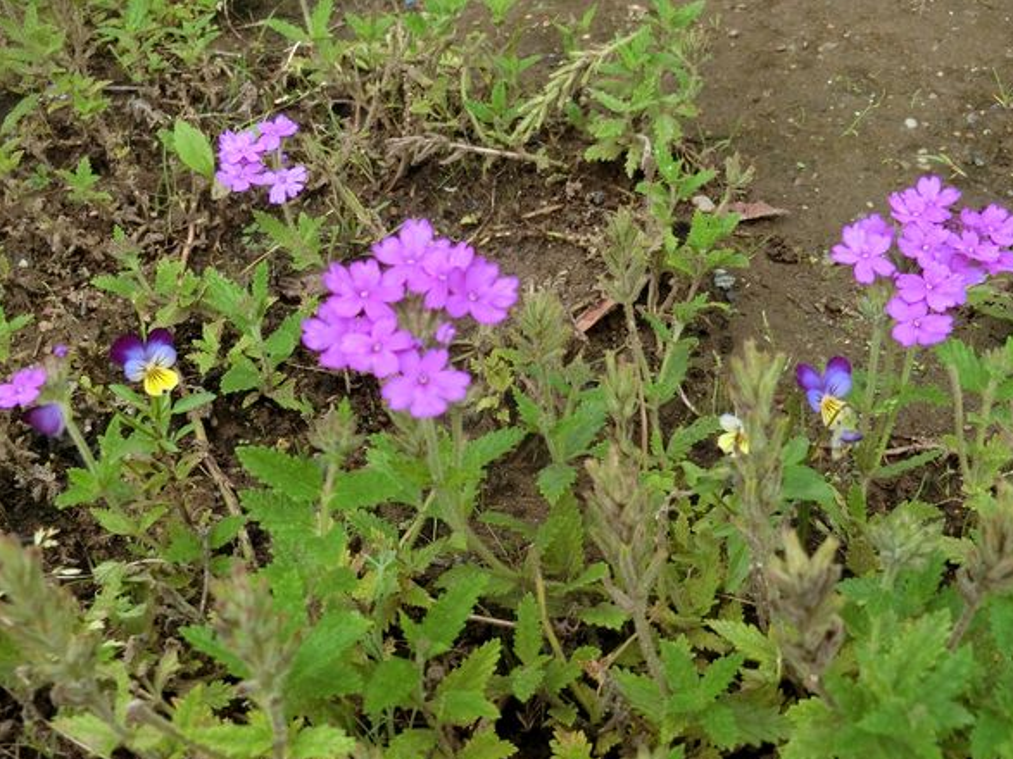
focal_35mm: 46
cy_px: 386
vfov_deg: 31.5
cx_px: 514
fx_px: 1346
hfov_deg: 41.2
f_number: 8.8
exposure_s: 1/100
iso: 400
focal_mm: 8
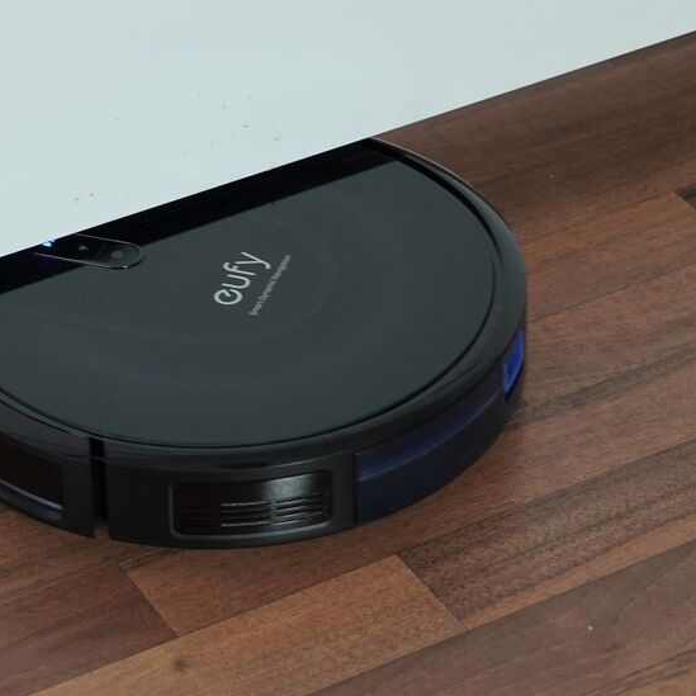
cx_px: 218
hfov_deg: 21.0
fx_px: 1865
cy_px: 349
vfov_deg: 21.1
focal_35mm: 82
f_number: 5.6
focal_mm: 64
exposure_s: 1/50
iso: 800
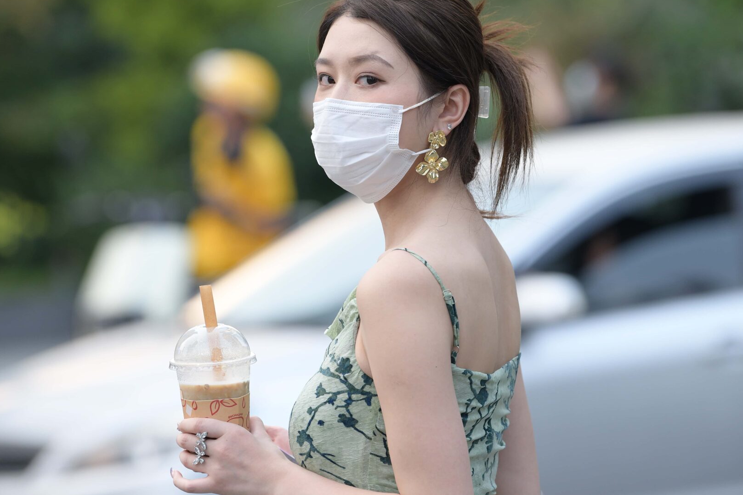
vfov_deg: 5.0
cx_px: 389
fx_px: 5717
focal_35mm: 277
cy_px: 281
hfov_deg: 7.4
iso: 500
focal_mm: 175
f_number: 3.5
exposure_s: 1/640
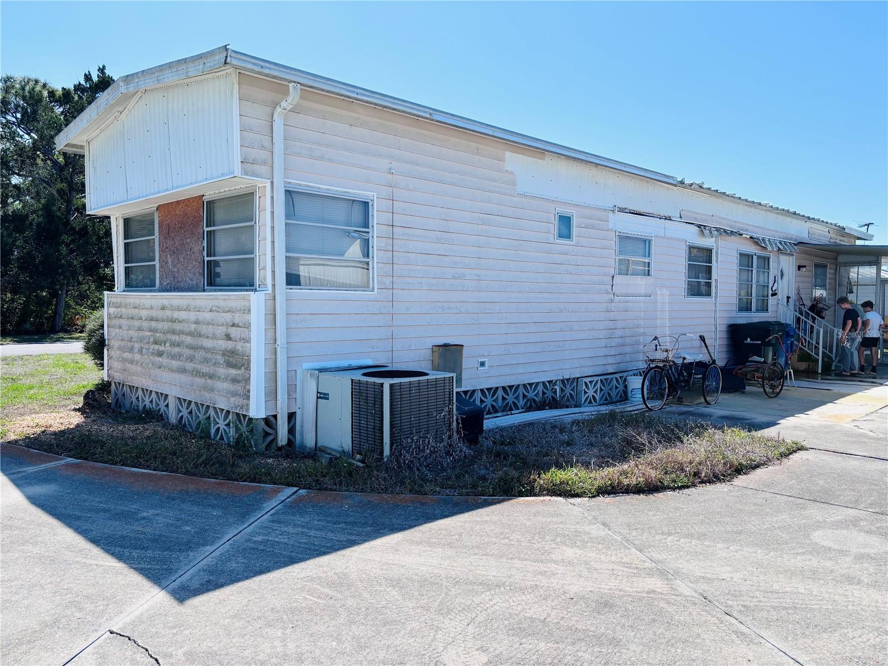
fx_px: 667
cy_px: 333
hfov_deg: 67.3
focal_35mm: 26
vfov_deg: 53.1
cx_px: 444
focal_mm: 5.96
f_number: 1.6
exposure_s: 1/3021
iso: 50
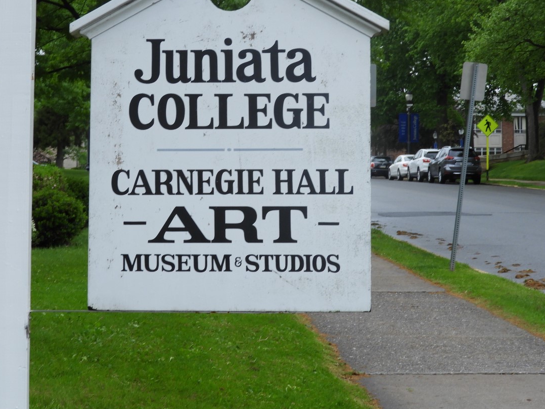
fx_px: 1464
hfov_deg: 21.1
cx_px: 227
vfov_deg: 15.9
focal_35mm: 93
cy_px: 148
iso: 100
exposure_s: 1/80
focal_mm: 12.5
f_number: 4.5
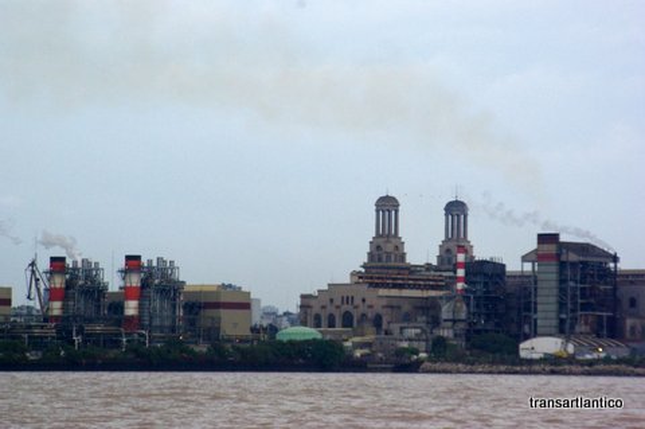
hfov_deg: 9.3
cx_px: 322
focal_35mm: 222
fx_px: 3973
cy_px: 214
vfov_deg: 6.2
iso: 800
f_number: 9.5
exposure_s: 1/350
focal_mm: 148
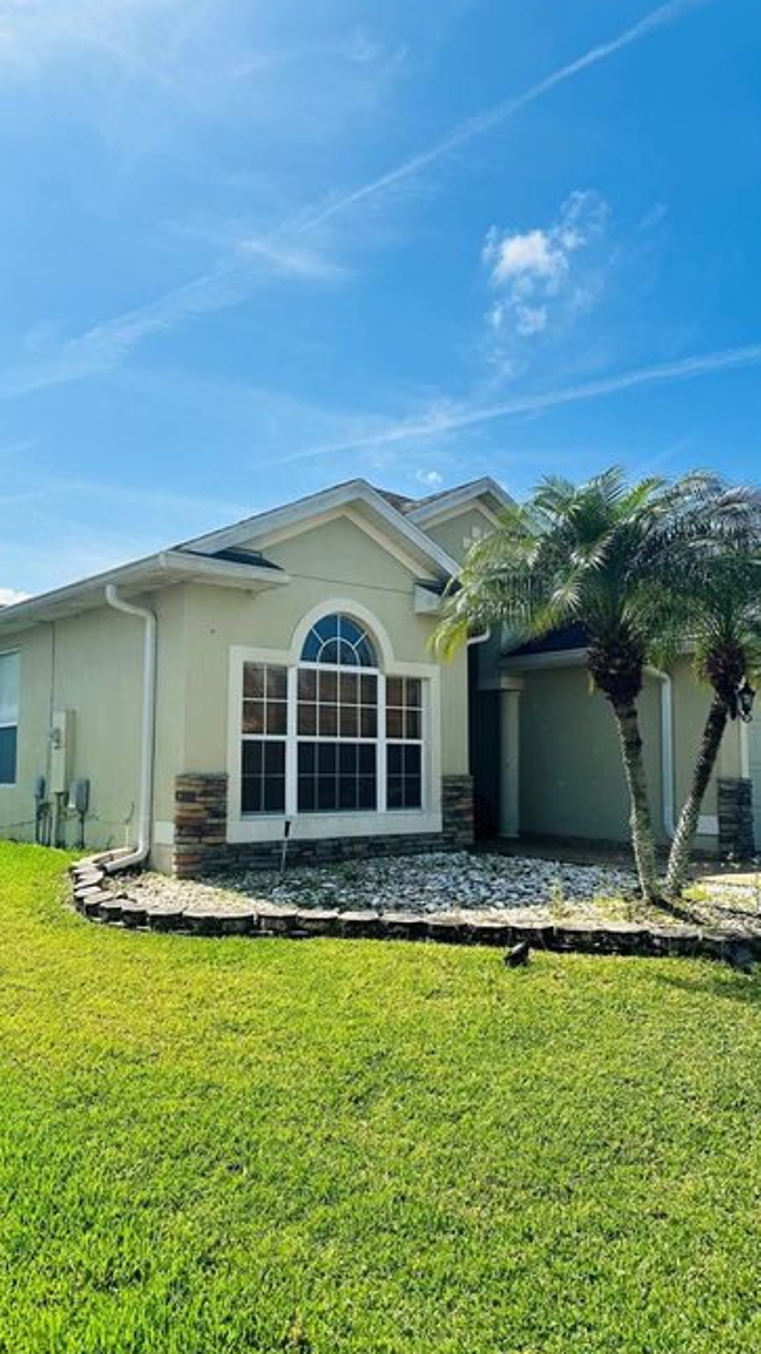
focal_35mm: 27
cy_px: 682
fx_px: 969
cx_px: 373
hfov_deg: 42.9
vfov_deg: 69.9
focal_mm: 6.86
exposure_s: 1/5848
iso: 80
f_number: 1.78
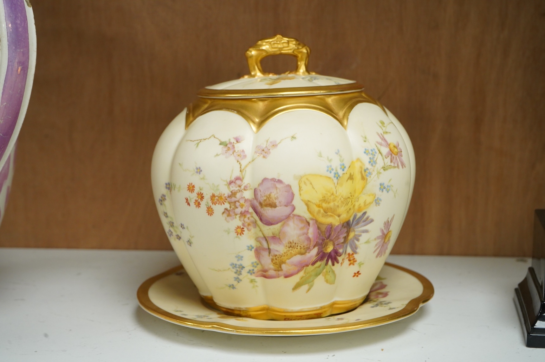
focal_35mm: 58
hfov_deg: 34.5
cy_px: 181
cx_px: 272
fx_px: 877
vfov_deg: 23.3
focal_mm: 58
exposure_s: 1/100
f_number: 9
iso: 2500
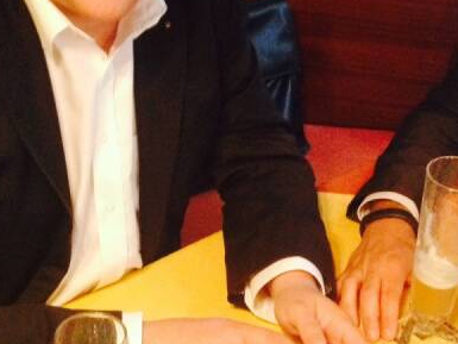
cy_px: 118
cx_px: 351
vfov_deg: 15.9
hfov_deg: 20.9
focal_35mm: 93
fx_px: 1231
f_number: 2.4
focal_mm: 4.28
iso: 400
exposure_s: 1/17
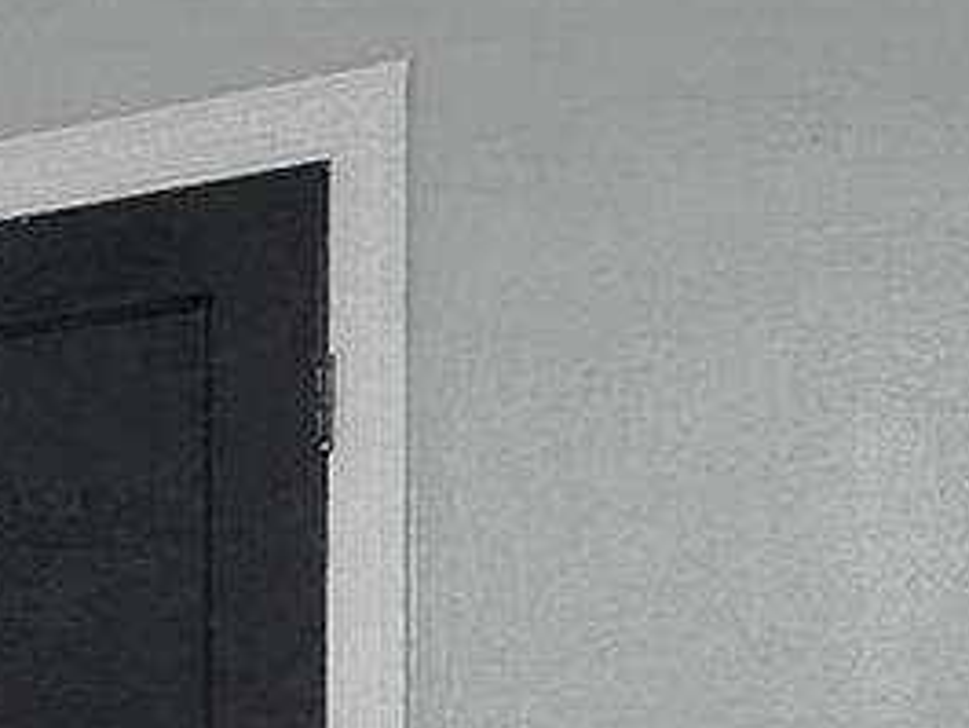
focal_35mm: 108
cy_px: 1032
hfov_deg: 14.2
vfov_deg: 13.1
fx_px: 3025
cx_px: -1143
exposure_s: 1/13
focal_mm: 7
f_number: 7.1
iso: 800
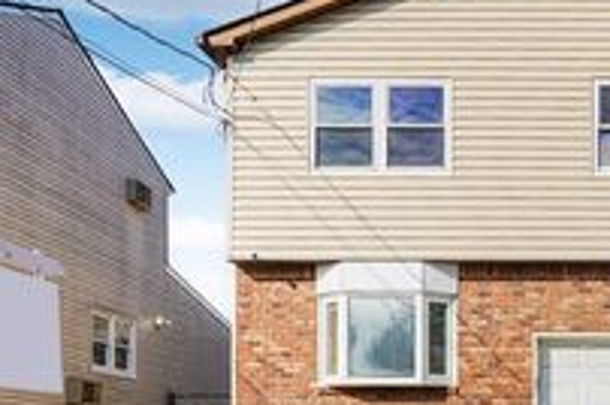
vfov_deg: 23.6
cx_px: 577
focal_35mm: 57
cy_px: 267
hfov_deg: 32.9
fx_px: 964
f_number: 10
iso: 100
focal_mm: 23
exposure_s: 1/250
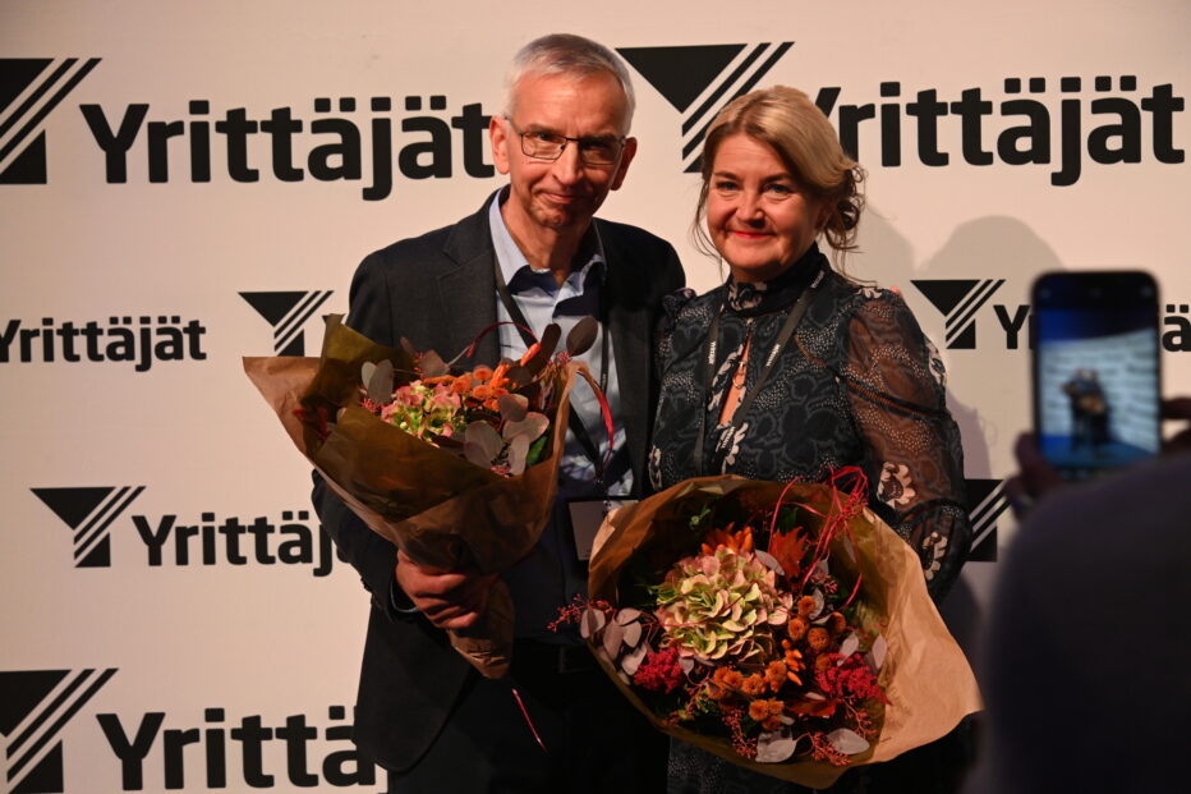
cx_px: 596
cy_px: 397
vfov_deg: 13.0
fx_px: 3473
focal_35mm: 105
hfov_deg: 19.5
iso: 2000
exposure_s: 1/80
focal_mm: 105
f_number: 8
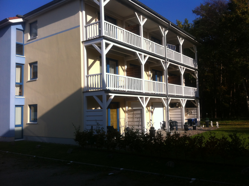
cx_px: 124
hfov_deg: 52.7
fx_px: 251
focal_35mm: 35
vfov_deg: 40.6
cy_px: 93
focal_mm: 3.85
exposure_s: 1/1257
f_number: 2.8
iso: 80
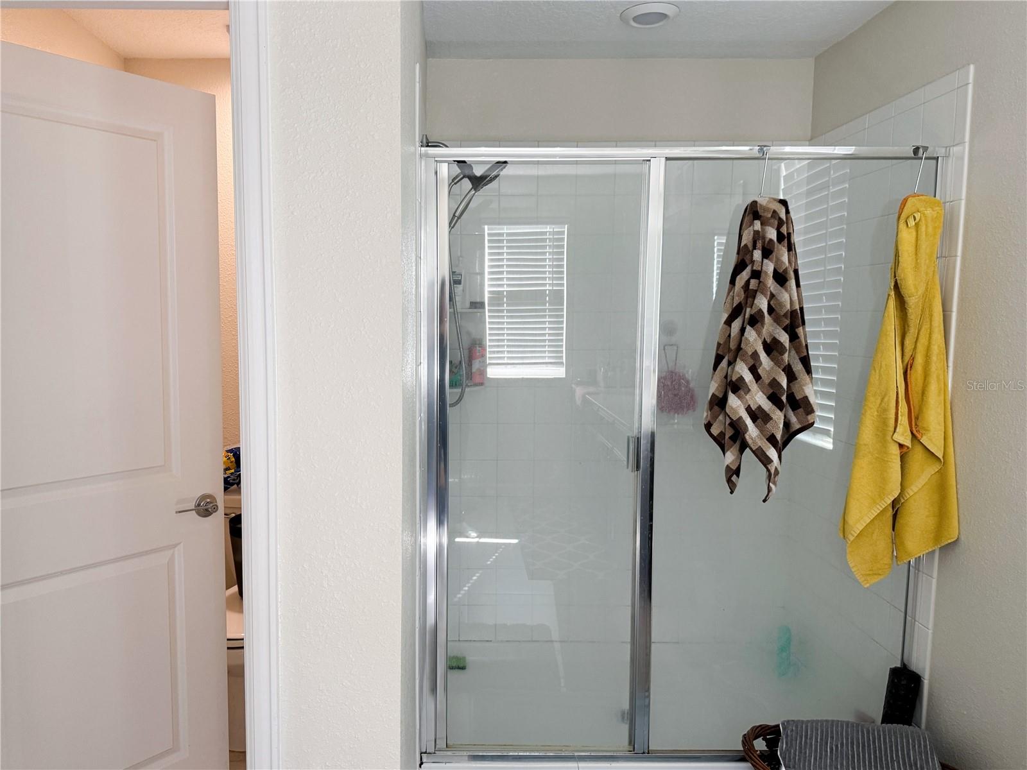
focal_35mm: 24
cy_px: 385
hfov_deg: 71.6
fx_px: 712
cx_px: 514
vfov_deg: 56.8
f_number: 1.78
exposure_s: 1/60
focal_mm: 6.76
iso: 200
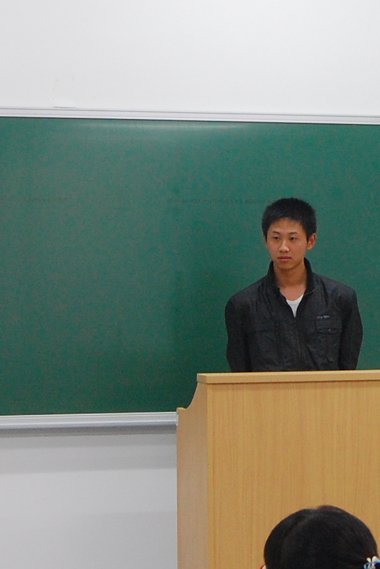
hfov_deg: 12.8
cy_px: 227
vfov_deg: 19.1
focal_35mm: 107
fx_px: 1694
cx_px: 285
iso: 800
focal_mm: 22
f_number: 4.5
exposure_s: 1/80
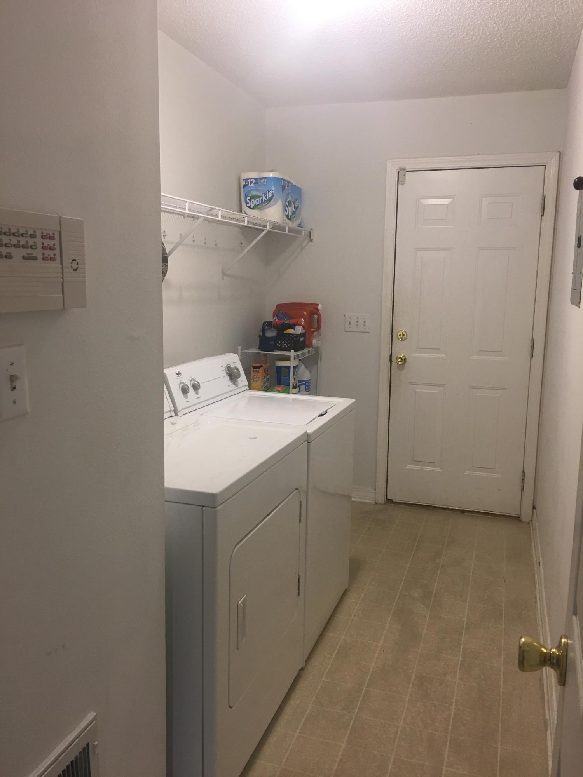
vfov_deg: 61.7
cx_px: 292
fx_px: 651
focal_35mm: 29
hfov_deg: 48.2
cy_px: 388
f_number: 2.2
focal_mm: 4.15
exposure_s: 1/15
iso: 40
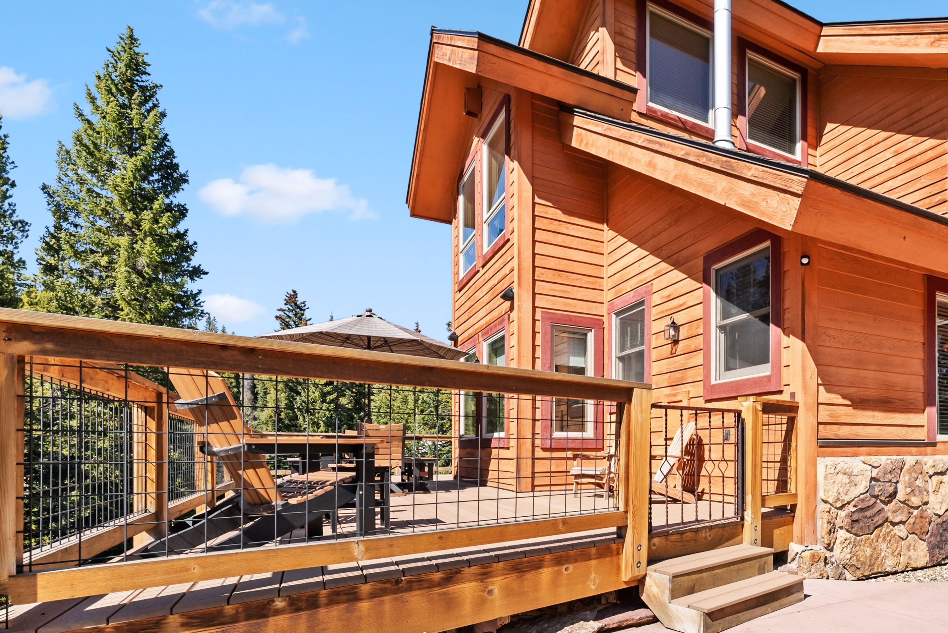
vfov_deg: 59.5
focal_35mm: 21
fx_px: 553
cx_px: 704
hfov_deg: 75.6
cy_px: 309
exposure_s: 1/500
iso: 640
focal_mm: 14
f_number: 7.1
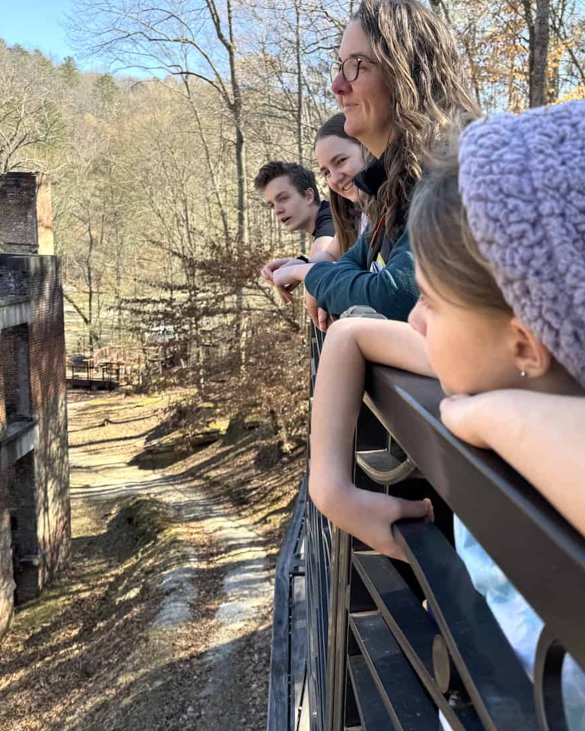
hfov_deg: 44.6
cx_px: 423
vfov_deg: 55.7
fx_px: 693
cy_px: 366
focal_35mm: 32
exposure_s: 1/481
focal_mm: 6.8
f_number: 1.8
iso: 80
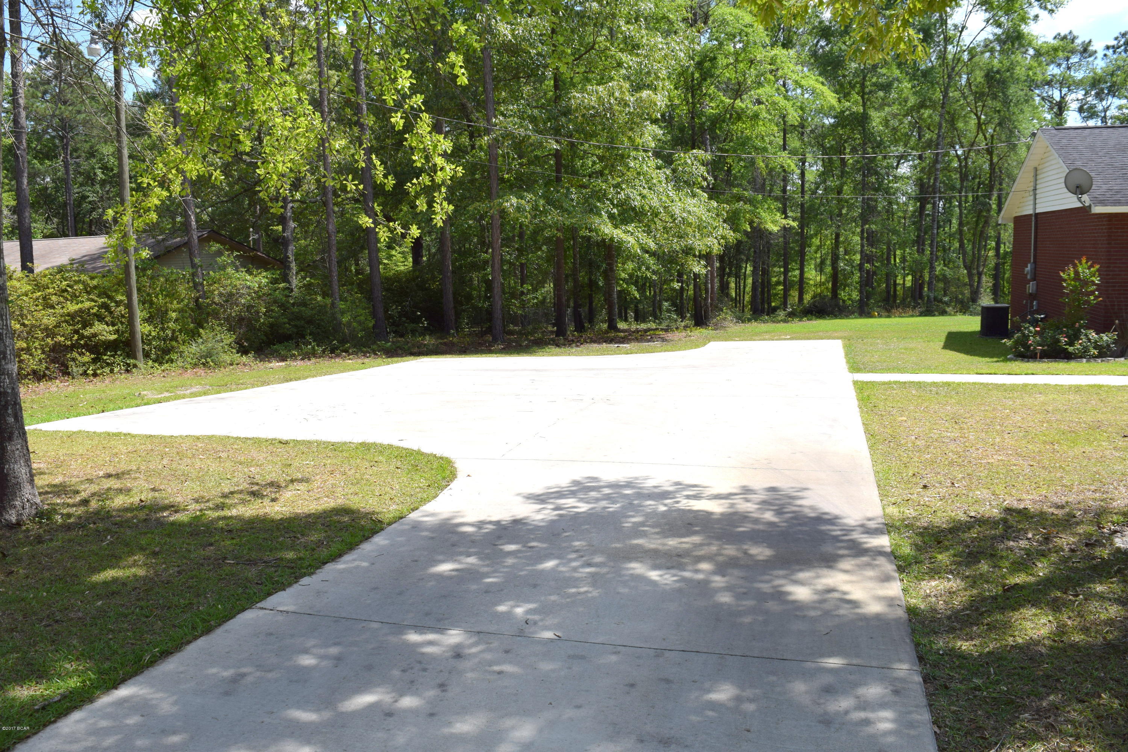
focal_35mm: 27
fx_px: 846
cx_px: 564
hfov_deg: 67.4
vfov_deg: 47.9
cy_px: 376
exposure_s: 1/400
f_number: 10
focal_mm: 18
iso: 200
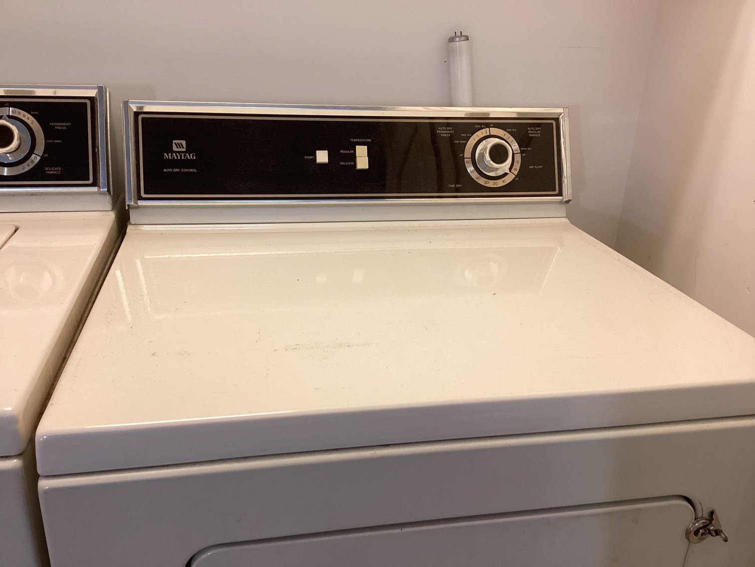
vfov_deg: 45.4
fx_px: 676
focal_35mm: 31
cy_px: 284
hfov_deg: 58.3
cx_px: 378
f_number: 2.4
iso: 160
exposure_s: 1/60
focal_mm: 3.3
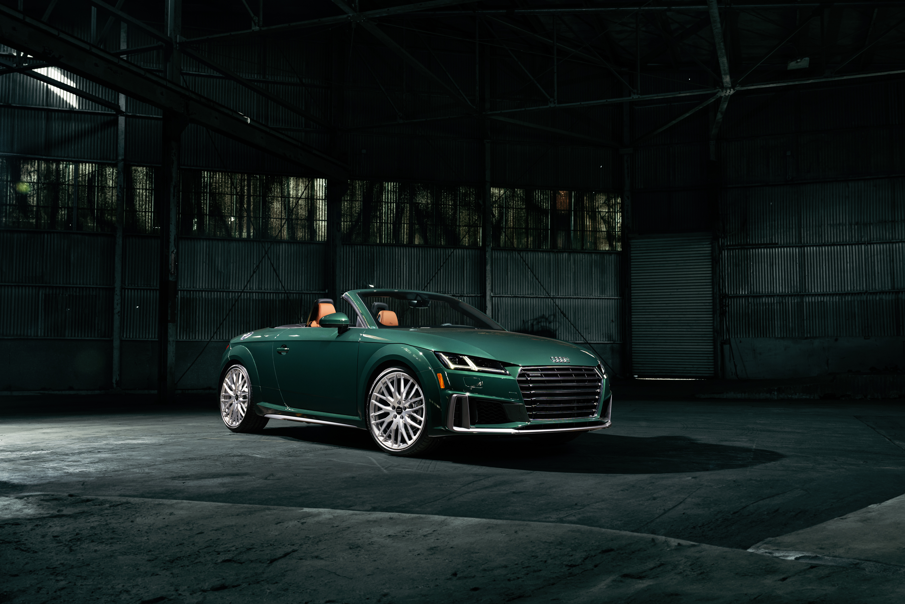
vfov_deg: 38.4
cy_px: 300
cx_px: 453
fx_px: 868
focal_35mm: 35
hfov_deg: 55.1
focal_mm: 33.5
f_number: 7.1
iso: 400
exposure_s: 1/40
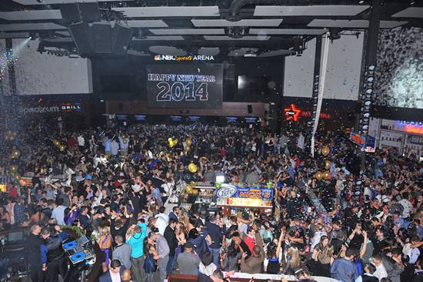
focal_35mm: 24
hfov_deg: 73.8
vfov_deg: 53.1
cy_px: 141
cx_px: 212
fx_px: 282
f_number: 9
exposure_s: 1/100
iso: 1600
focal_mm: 24
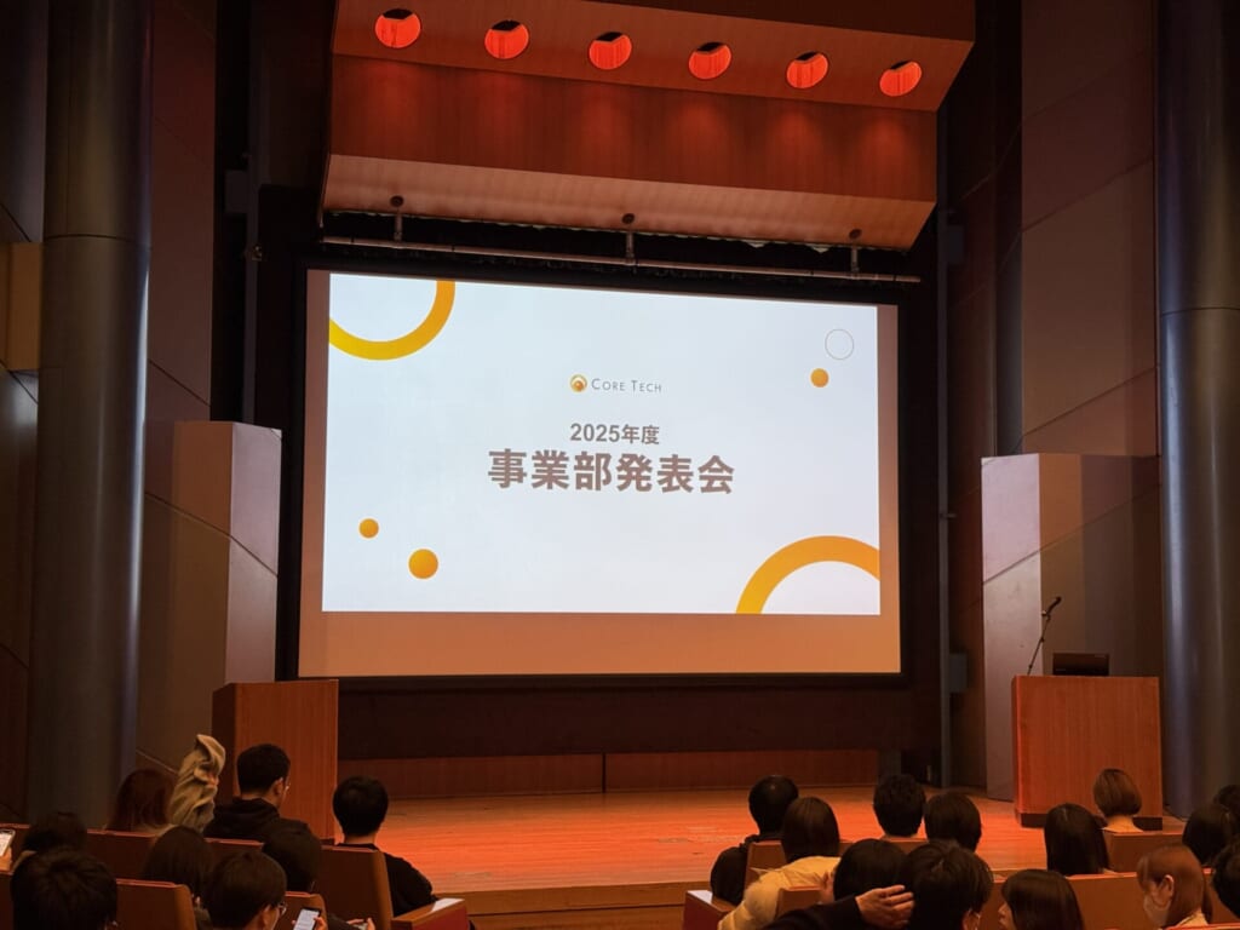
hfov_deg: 39.7
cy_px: 465
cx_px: 620
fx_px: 1719
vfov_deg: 30.3
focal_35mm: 48
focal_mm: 6.76
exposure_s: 1/60
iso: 125
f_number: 1.78
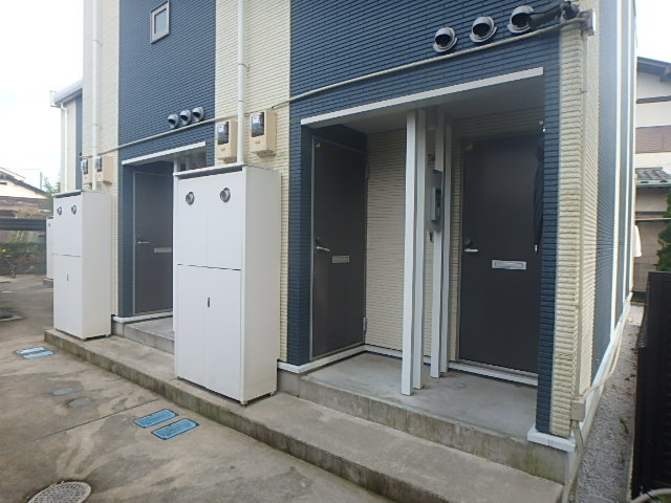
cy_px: 252
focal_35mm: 21
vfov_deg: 63.4
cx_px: 336
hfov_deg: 79.0
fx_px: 407
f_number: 3.5
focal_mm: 3.7
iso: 125
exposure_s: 1/320
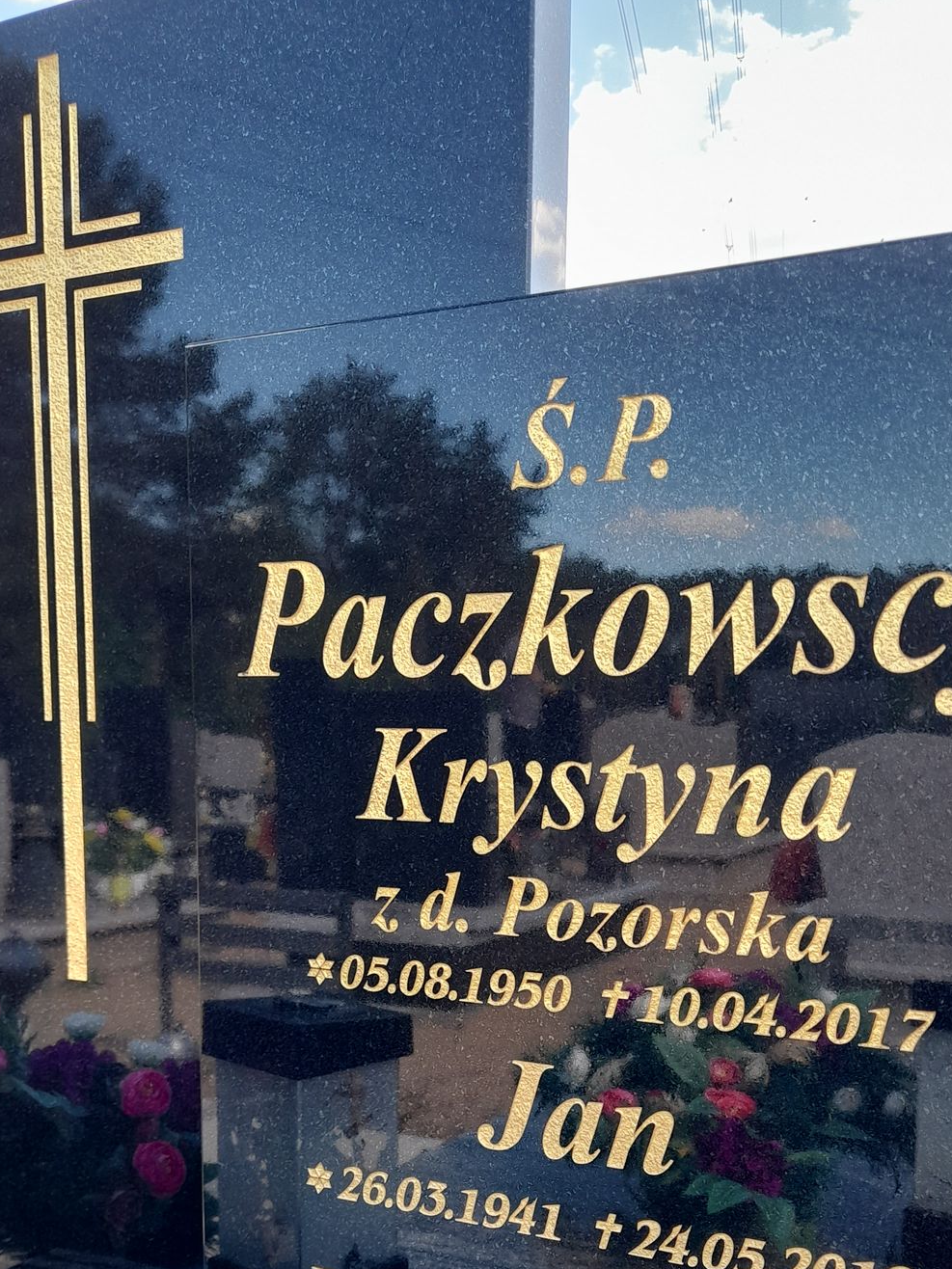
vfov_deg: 47.2
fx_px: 1393
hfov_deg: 37.7
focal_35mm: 38
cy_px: 945
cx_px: 476
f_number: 2
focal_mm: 4.6
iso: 32
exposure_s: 1/100
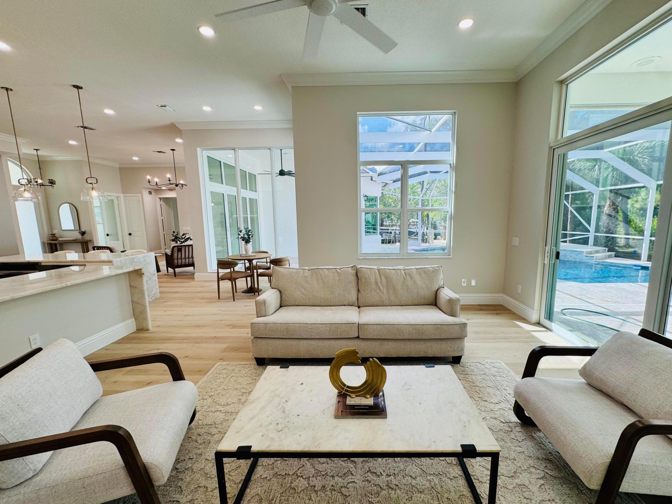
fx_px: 291
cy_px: 261
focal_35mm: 15
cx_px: 355
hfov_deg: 98.1
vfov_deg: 81.7
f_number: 2.2
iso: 50
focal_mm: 2.22
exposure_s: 1/120
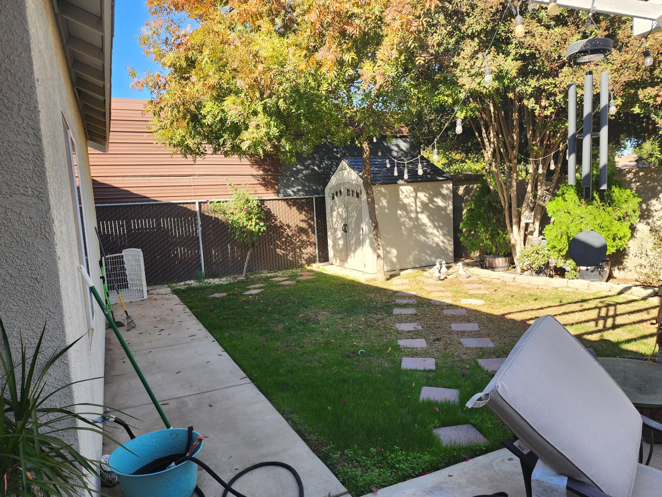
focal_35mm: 24
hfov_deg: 71.6
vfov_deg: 56.8
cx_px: 322
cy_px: 258
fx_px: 459
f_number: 1.8
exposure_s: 1/198
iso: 12
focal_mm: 6.4
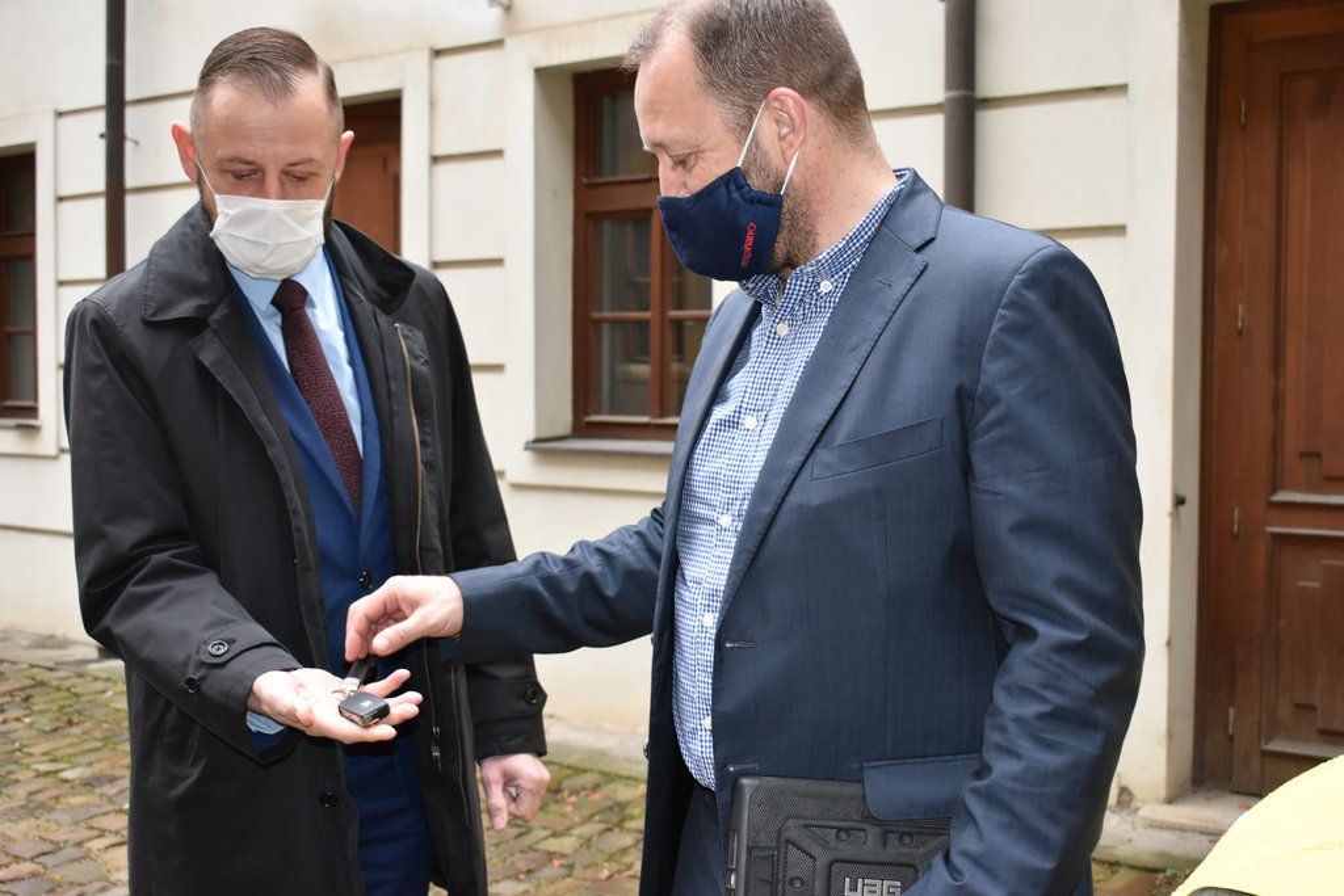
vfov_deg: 30.9
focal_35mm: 44
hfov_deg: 45.0
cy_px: 448
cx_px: 672
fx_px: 1624
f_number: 5
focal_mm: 29
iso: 800
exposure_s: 1/100
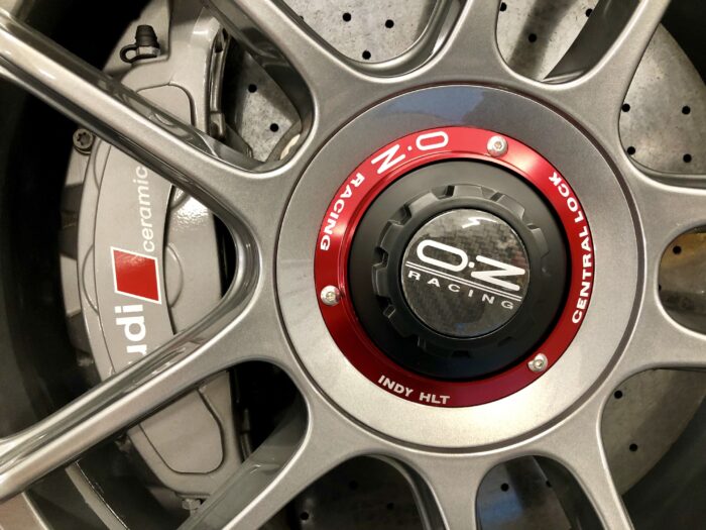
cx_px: 353
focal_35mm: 28
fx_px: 571
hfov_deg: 63.4
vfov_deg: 49.7
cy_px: 265
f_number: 1.8
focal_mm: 3.99
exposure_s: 1/17
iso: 64
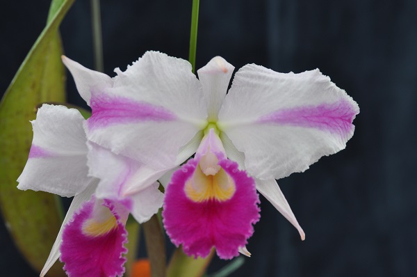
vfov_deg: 11.1
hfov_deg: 16.7
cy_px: 138
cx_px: 208
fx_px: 1422
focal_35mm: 123
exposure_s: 1/125
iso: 320
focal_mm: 82
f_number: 8
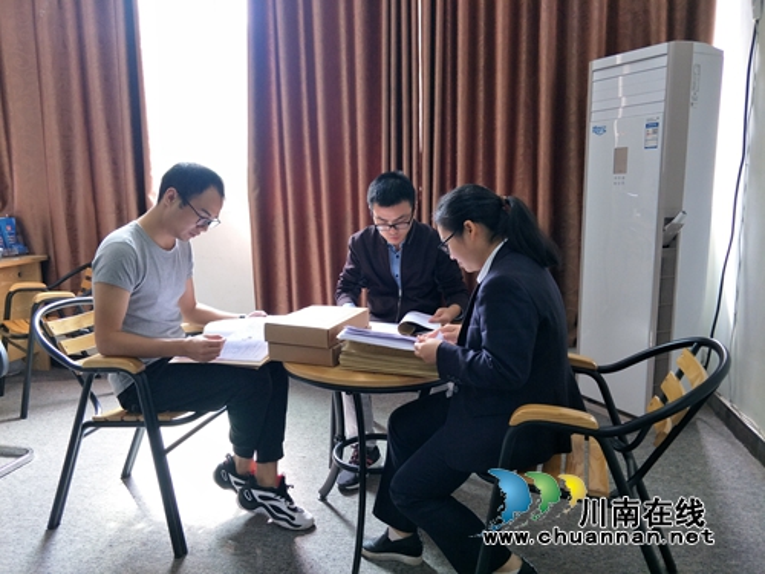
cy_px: 287
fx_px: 486
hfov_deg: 76.4
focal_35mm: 22
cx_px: 382
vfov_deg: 61.1
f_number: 1.7
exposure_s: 1/33
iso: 125
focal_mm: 3.79
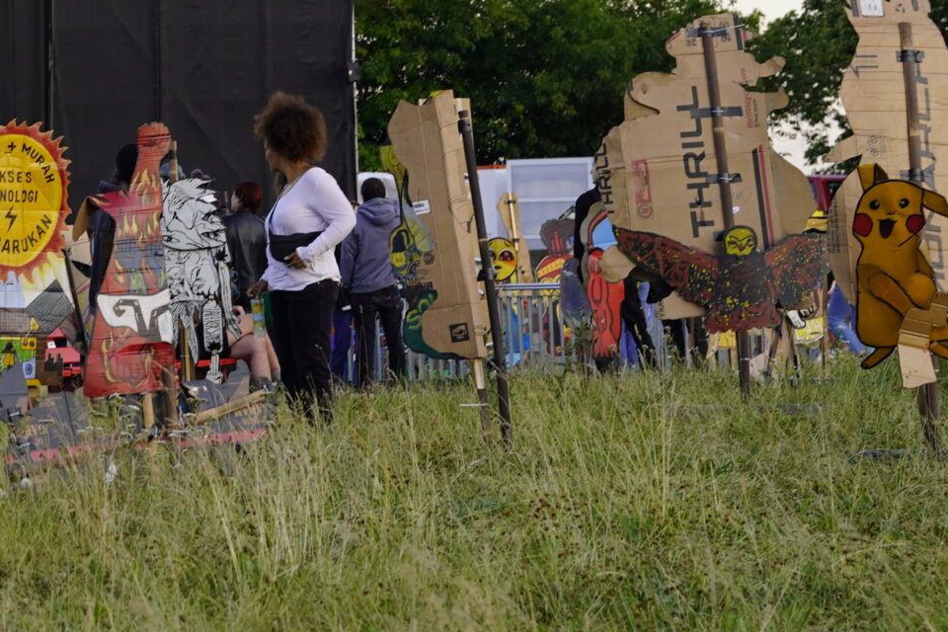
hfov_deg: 9.1
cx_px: -116
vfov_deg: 6.1
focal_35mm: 224
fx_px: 5898
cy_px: 65
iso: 160
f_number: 4
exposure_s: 1/100
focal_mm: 56
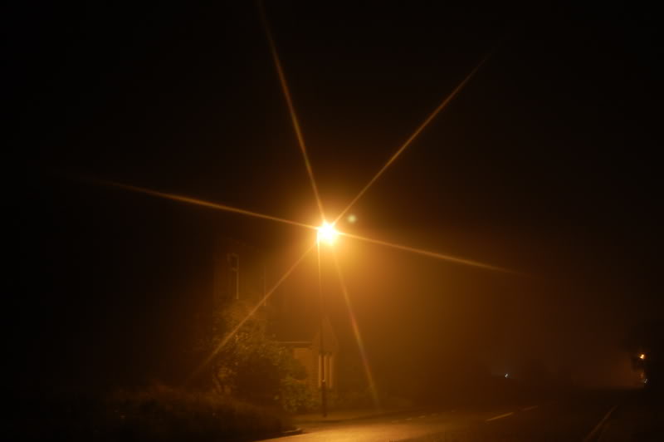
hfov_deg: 37.9
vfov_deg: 25.7
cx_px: 332
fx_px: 968
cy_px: 221
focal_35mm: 52
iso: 200
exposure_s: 1.3
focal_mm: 35
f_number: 4.8
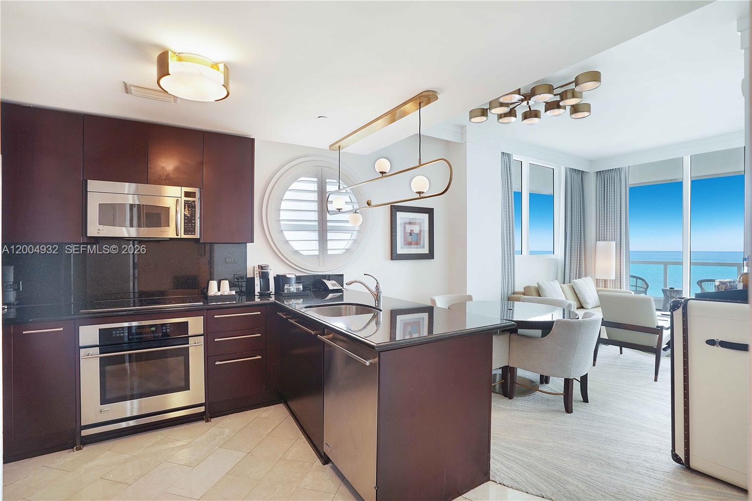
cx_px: 376
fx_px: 334
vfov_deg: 73.7
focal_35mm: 16
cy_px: 250
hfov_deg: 96.7
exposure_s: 1/160
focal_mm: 16
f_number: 4.5
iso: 400
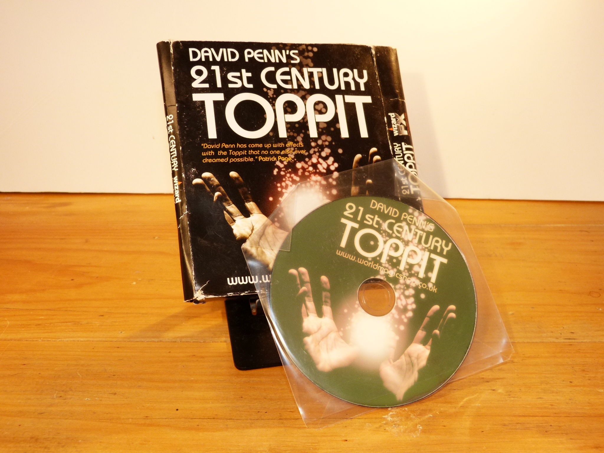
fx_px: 715
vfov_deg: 35.1
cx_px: 302
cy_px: 226
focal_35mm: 41
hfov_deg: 45.8
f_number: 3.1
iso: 250
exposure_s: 1/60
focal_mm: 7.3
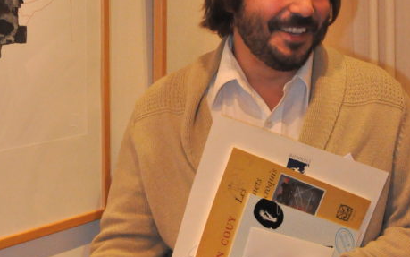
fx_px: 581
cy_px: 69
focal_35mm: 52
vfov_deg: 24.6
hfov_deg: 38.7
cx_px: 168
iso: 3200
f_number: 6.3
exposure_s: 1/200
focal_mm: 24
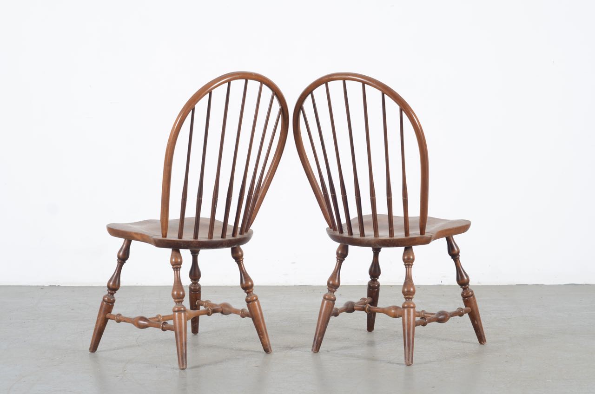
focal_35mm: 75
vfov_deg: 18.1
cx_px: 298
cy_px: 197
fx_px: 1237
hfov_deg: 27.0
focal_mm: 50
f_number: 5.6
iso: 100
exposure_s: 1/125
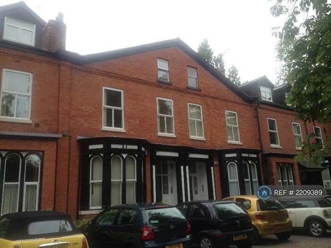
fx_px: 335
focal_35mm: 35
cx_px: 166
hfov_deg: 52.6
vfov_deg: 40.7
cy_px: 124
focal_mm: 4.28
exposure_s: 1/232
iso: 50
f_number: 2.4
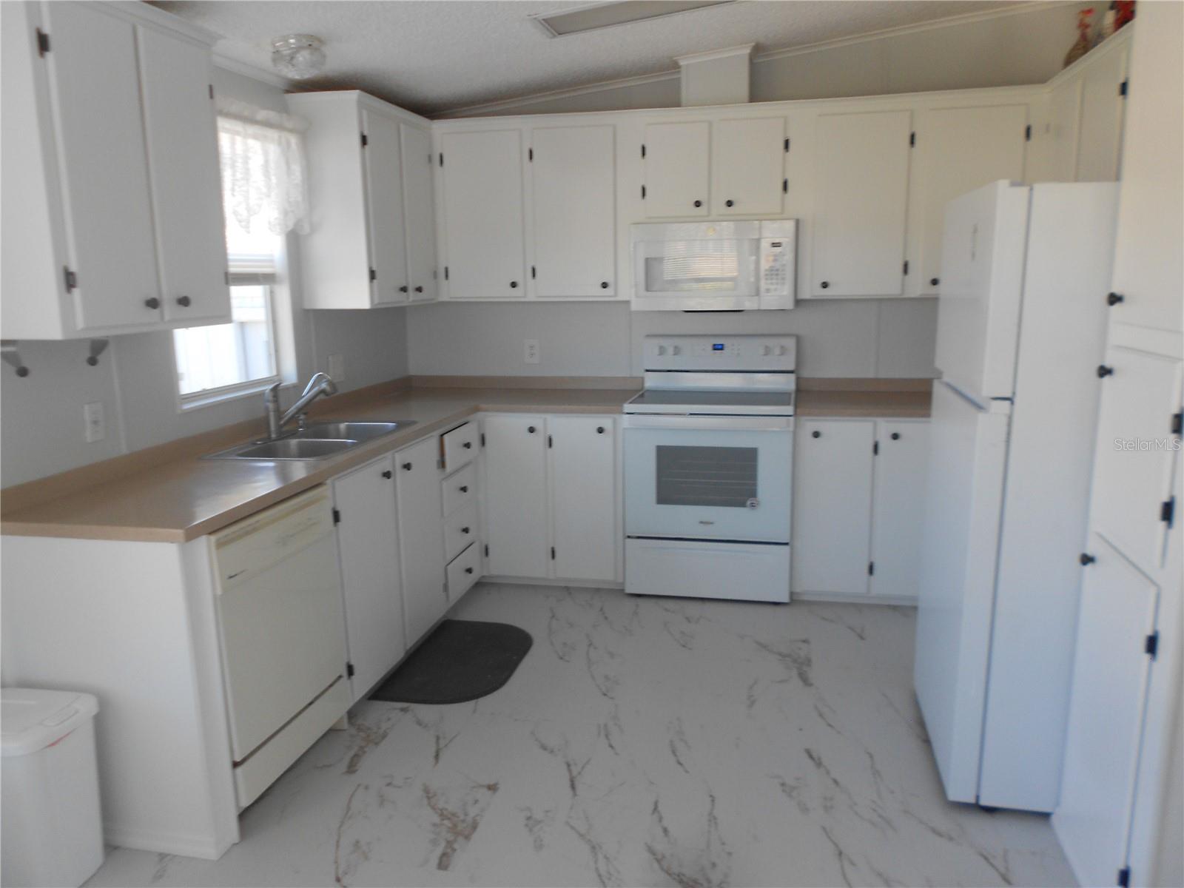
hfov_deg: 67.3
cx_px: 592
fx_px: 889
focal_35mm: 26
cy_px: 444
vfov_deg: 53.1
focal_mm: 4.6
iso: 80
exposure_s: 1/30
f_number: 3.2
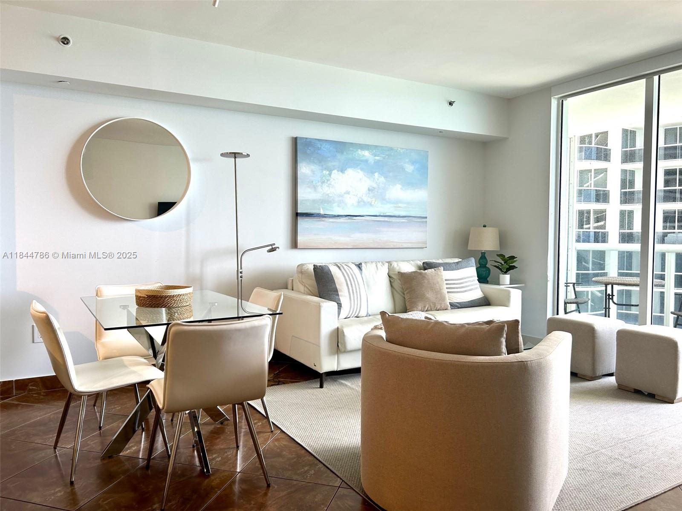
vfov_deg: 53.1
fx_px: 512
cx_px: 341
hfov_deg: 67.3
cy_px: 256
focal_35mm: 26
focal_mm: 5.7
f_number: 1.5
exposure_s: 1/120
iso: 64
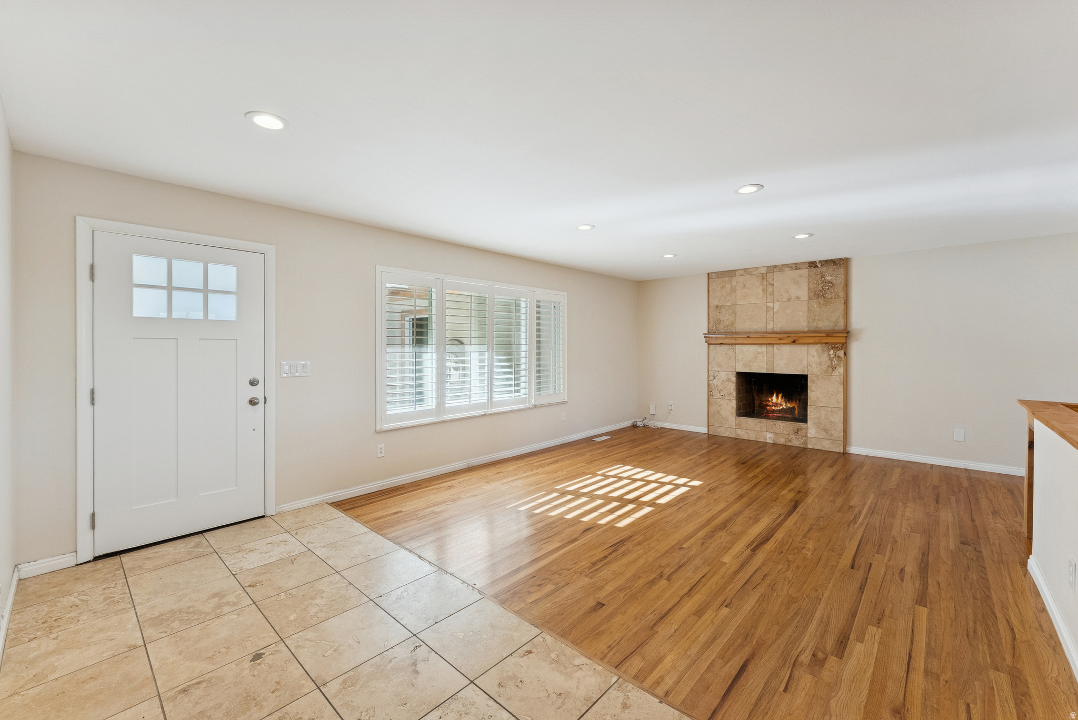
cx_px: 539
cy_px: 360
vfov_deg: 81.3
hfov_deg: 104.2
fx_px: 419
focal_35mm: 14
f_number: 8
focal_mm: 14
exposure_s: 1/80
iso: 640
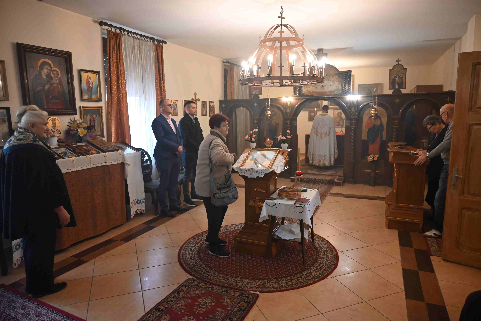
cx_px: 240
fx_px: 321
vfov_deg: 53.2
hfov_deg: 73.7
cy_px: 160
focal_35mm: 24
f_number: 4
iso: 3200
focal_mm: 24
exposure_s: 1/100
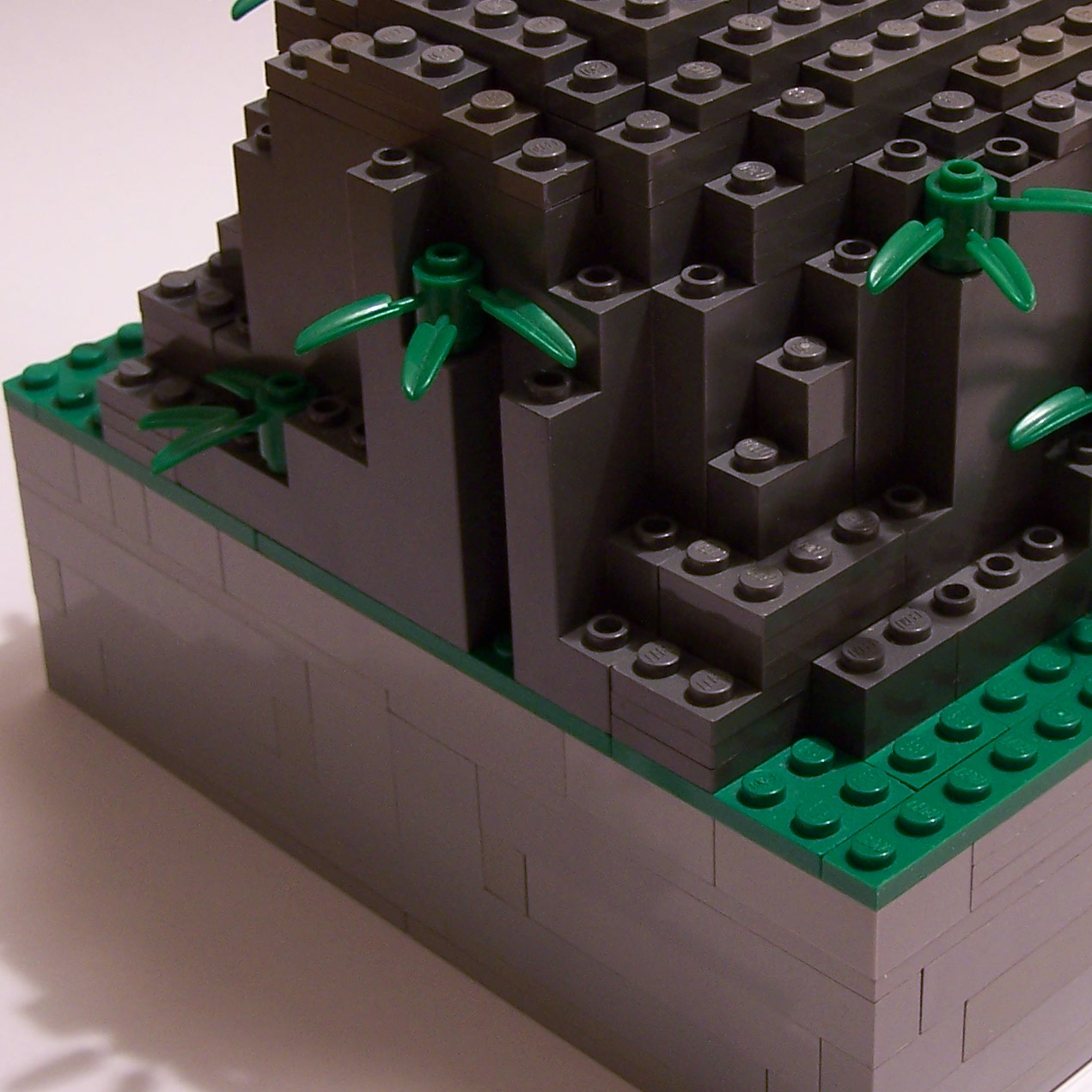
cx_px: 839
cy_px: 479
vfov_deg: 20.2
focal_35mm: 86
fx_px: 3069
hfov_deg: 20.0
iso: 80
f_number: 3
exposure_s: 1/3
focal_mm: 8
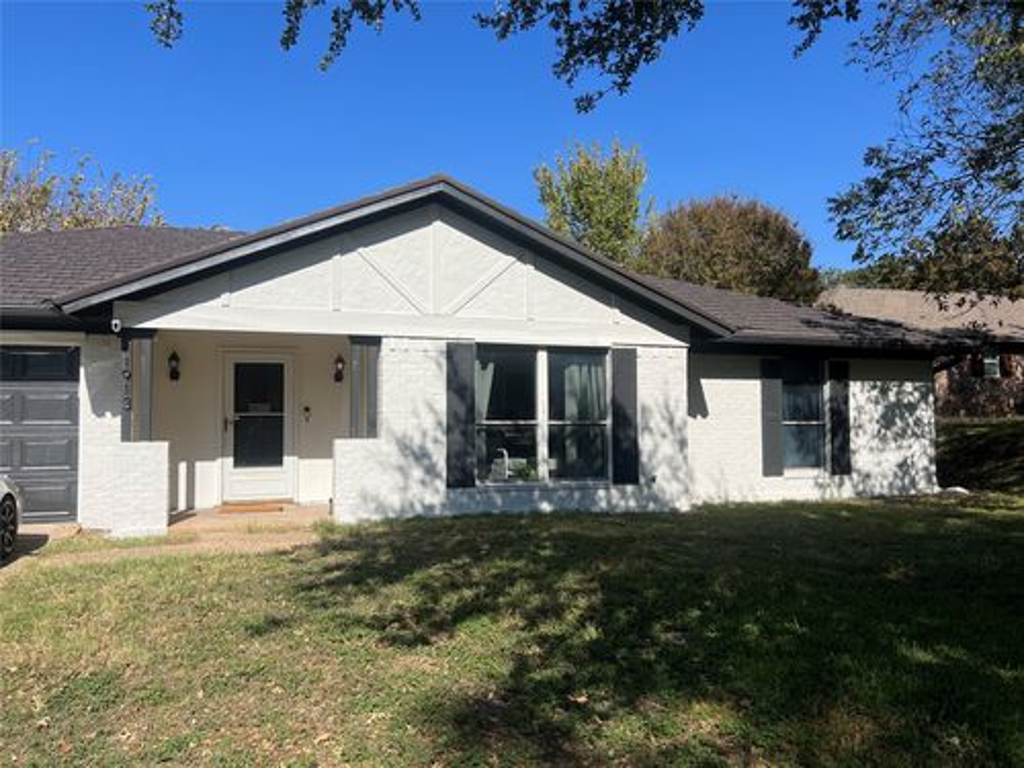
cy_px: 384
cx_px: 512
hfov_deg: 67.3
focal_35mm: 26
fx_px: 769
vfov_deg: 53.1
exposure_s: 1/6211
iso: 50
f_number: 1.5
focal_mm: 5.7
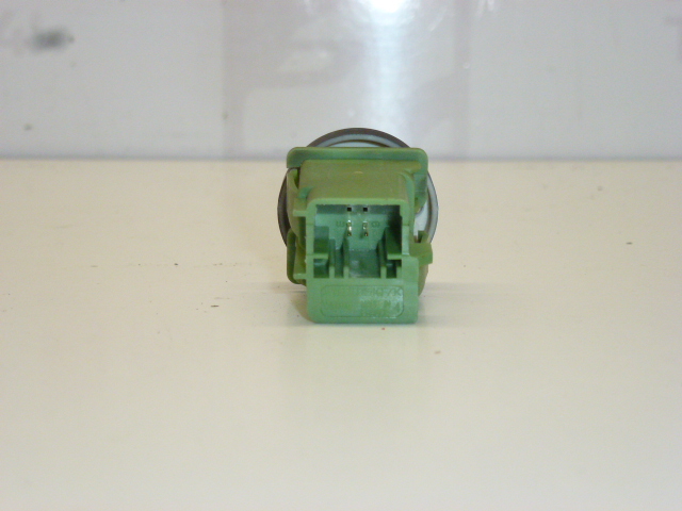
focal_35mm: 89
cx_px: 341
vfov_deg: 16.6
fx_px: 1753
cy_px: 256
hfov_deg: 22.0
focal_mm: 16
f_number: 4.9
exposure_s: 1/200
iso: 400
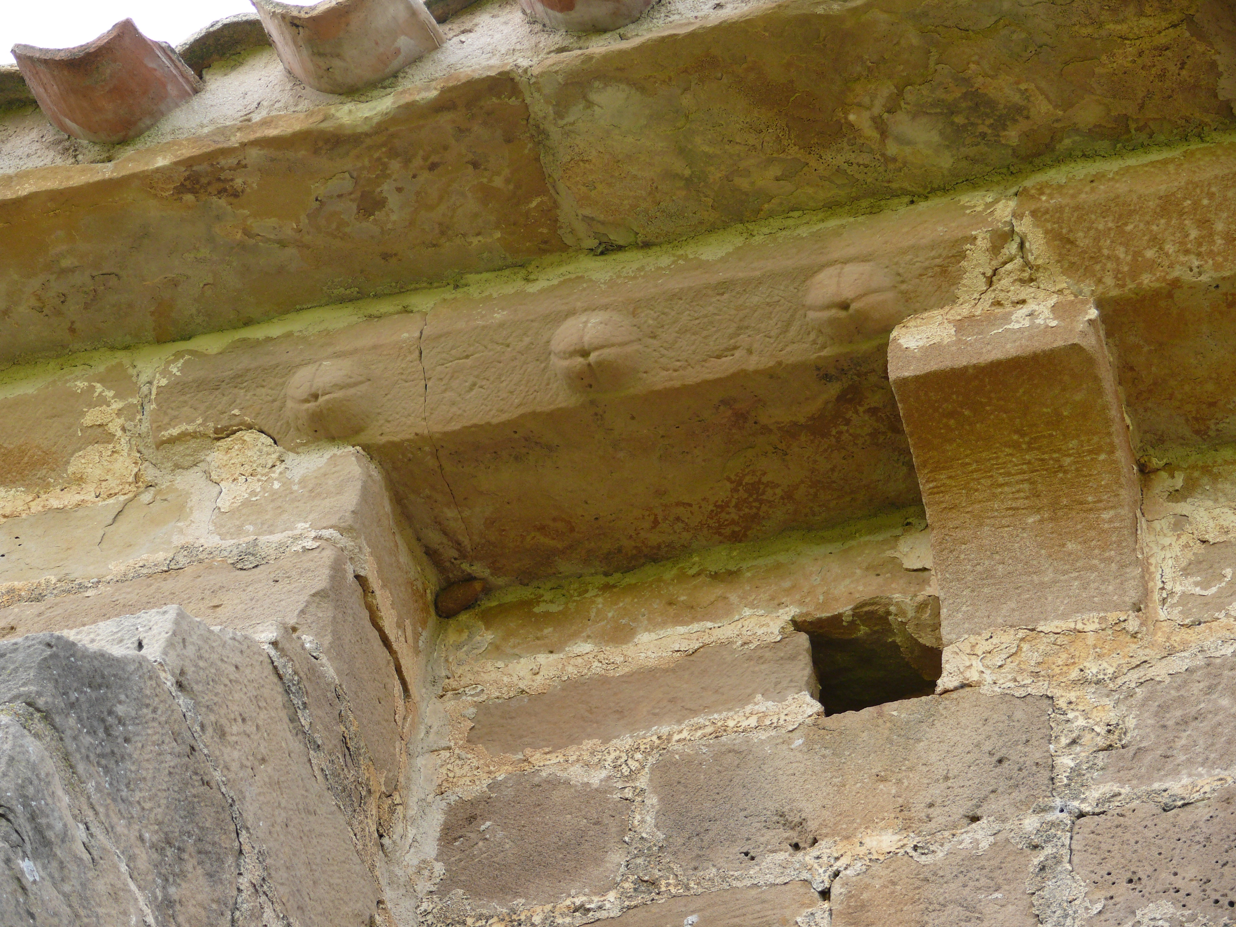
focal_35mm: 133
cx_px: 618
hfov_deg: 14.8
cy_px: 464
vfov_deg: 11.1
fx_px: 4749
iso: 100
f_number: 3.6
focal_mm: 28.2
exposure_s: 1/100
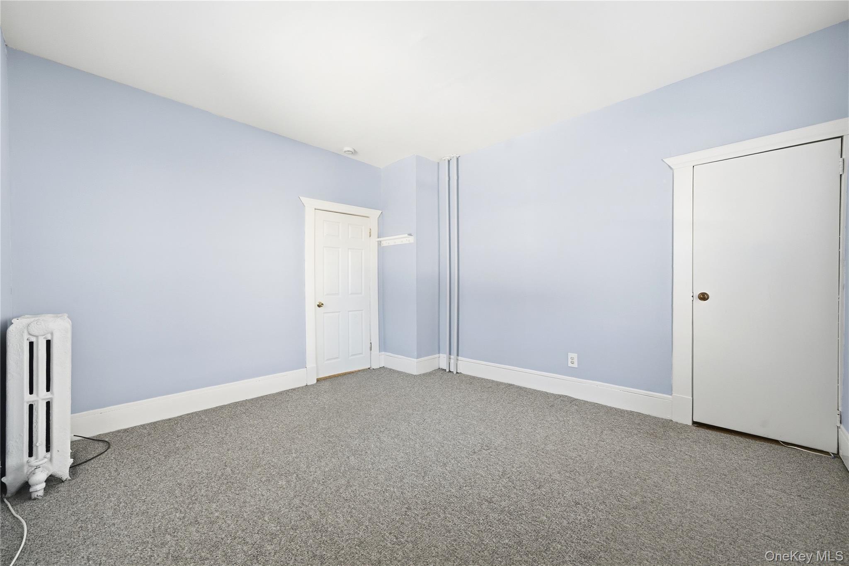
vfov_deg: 85.4
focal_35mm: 13
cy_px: 283
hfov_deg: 108.3
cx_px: 424
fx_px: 307
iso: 500
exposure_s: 1/320
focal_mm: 13
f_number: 8
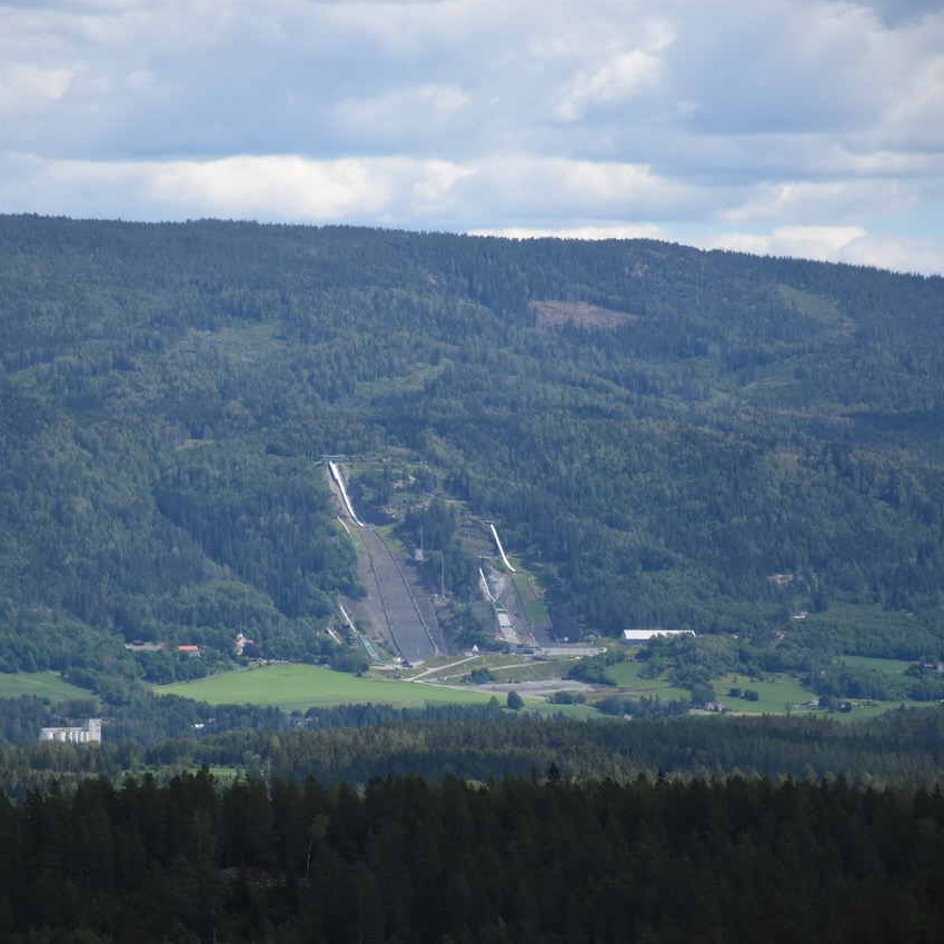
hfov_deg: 6.5
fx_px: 8300
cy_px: 473
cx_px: 375
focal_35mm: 269
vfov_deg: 6.5
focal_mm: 140
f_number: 6.3
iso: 400
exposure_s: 1/2000
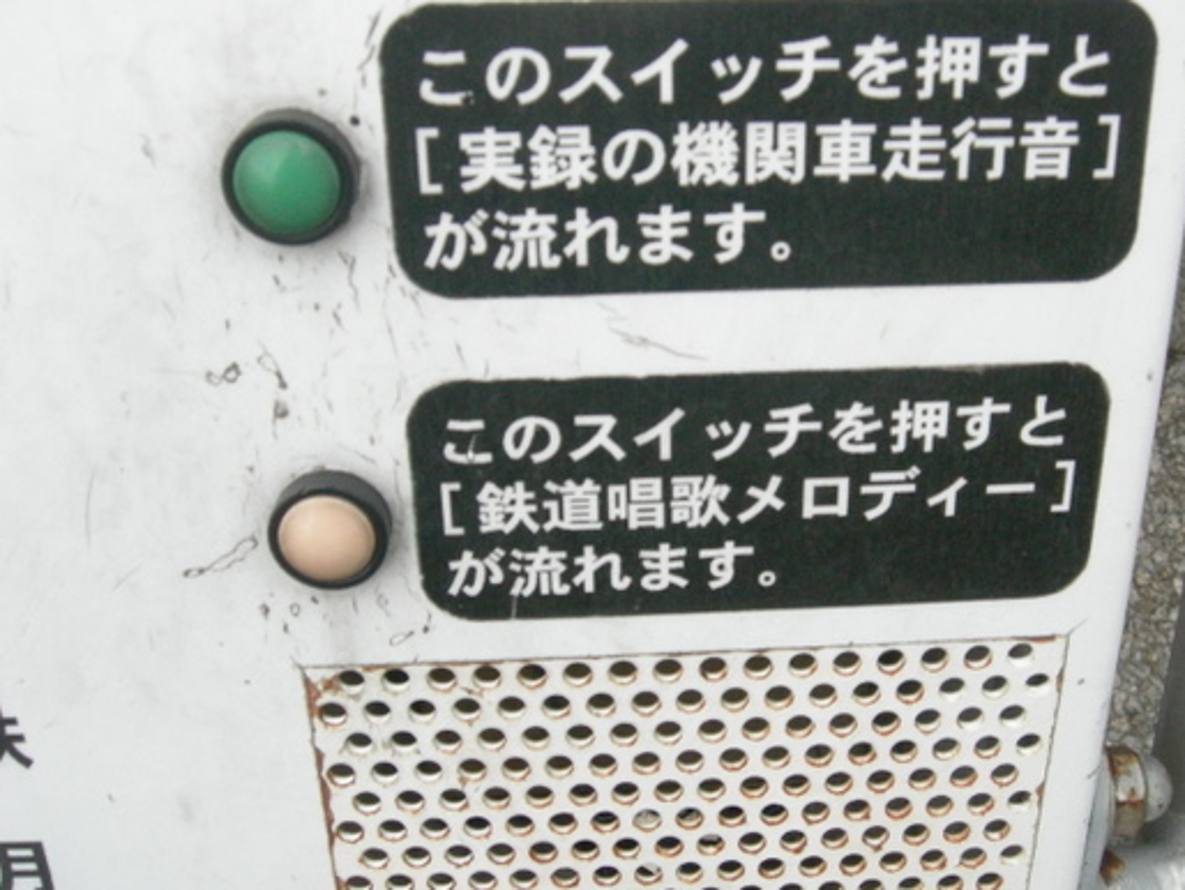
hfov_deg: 44.7
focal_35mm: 42
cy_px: 415
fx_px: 1438
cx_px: 675
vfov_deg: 34.4
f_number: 3.8
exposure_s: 1/1000
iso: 400
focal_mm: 7.5
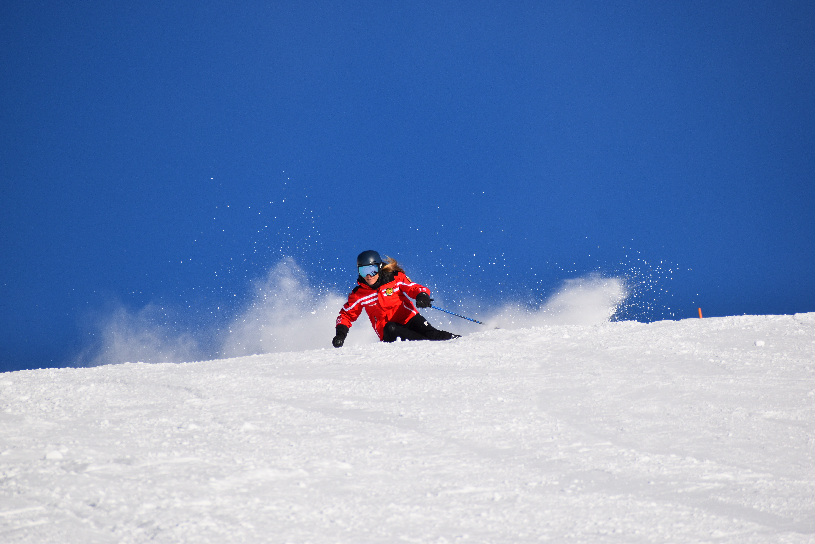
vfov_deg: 3.3
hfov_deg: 4.9
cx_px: 408
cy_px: 272
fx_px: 9508
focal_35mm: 420
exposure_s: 1/2000
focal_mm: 280
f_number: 8
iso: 360
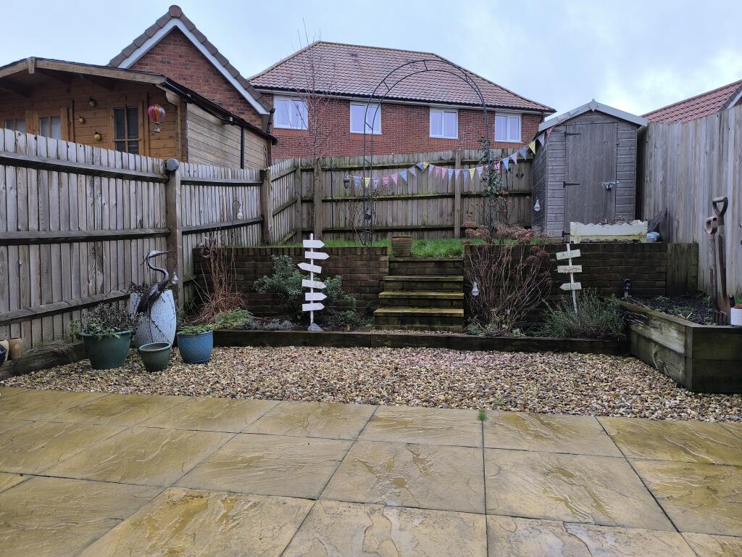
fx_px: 493
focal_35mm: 23
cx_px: 371
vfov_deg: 58.9
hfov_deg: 73.9
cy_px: 278
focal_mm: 6.14
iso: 100
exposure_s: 1/100
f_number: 1.65
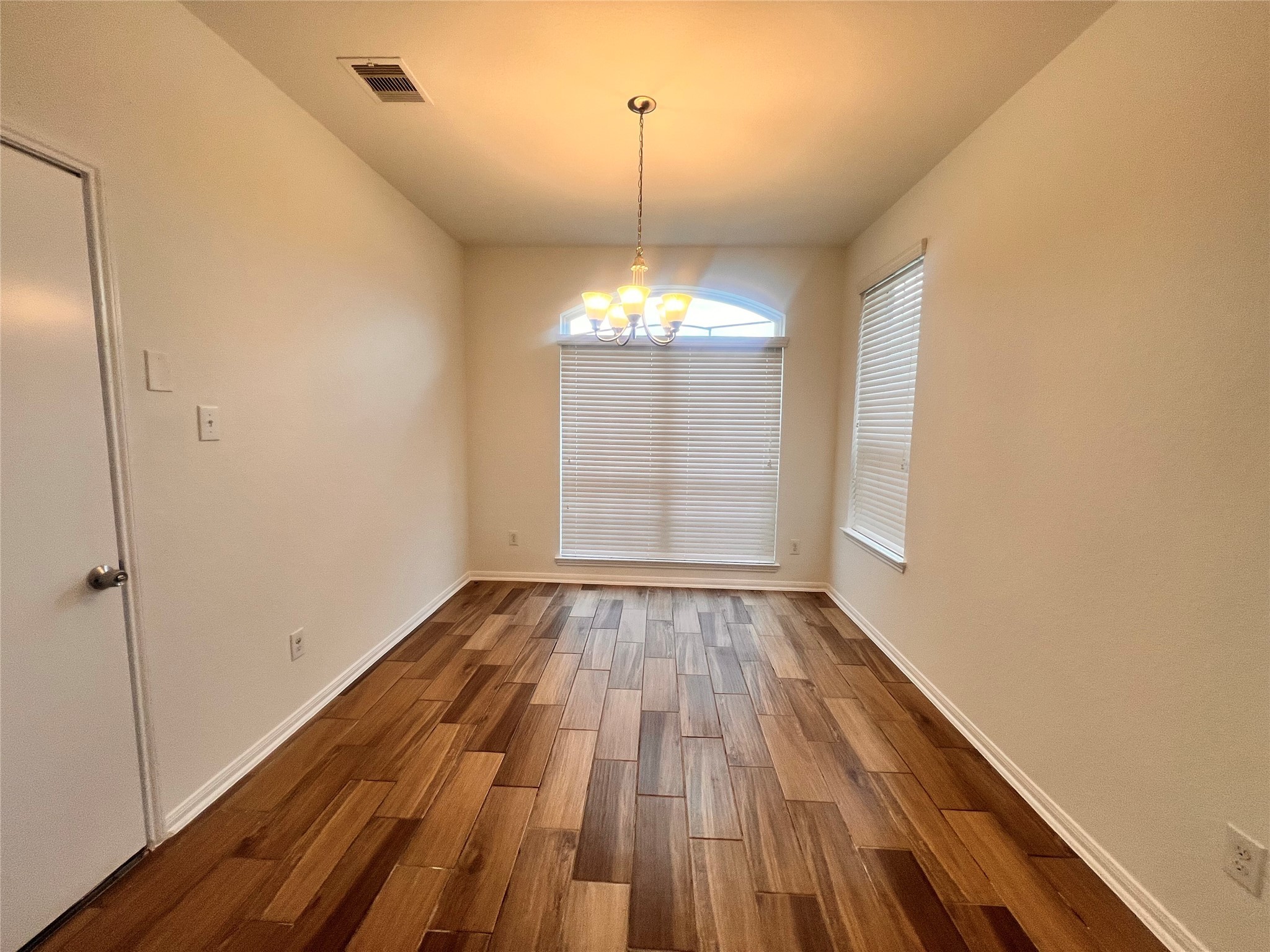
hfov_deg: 106.2
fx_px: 477
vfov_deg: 89.9
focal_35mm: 13
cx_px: 635
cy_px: 476
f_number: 1.8
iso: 100
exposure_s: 1/120
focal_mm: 1.57
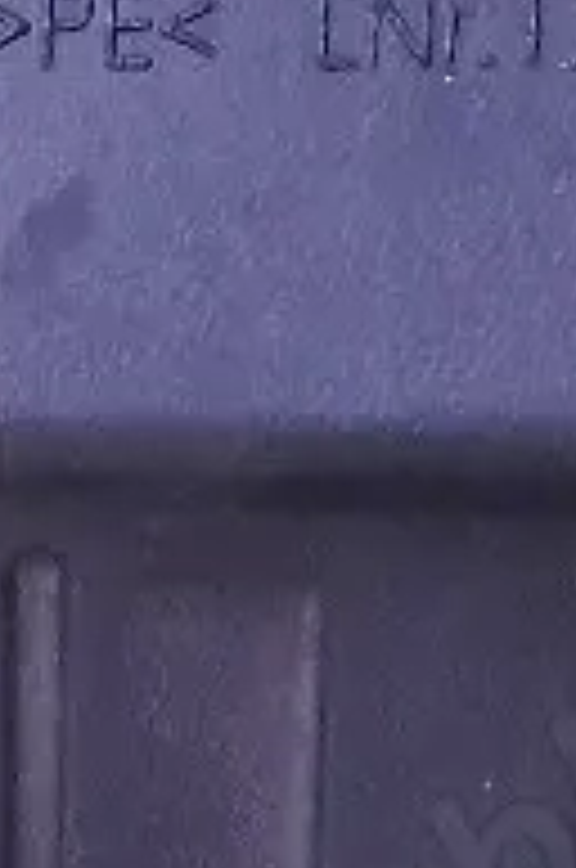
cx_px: -184
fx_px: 4335
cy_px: 929
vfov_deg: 11.3
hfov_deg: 7.5
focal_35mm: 180
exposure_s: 1/20
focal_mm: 4.6
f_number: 2
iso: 800
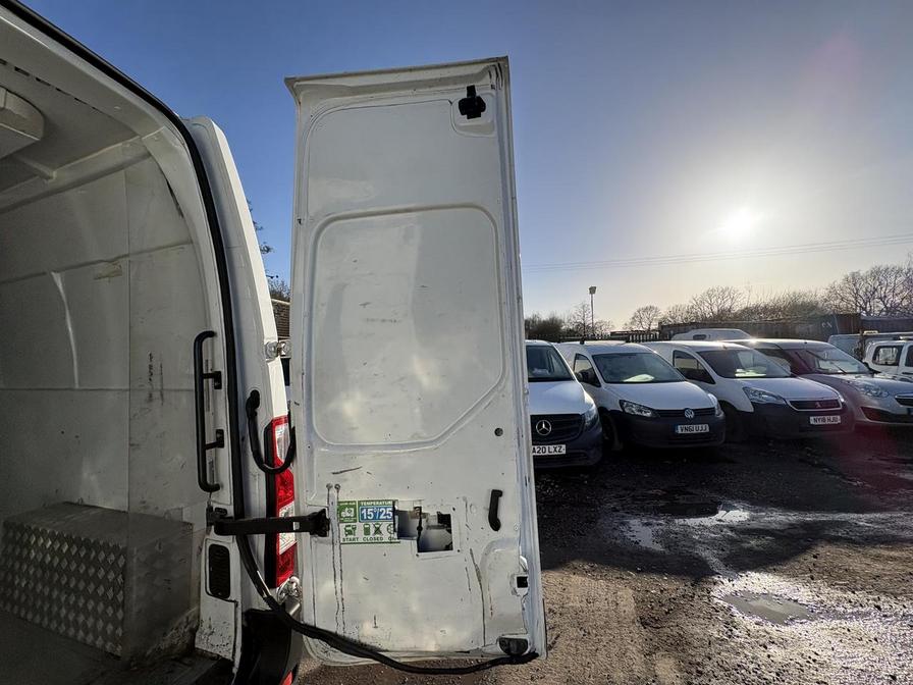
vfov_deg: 85.7
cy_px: 342
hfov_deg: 102.1
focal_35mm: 14
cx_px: 456
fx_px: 369
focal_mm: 2.22
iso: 50
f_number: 2.2
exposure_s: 1/1976
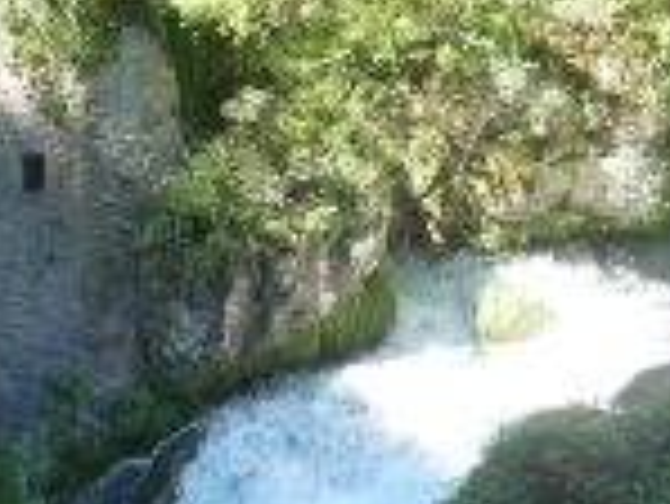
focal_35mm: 67
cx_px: 58
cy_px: 288
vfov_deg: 21.9
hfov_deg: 27.8
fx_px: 1298
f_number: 3.3
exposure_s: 1/125
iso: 250
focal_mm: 4.1
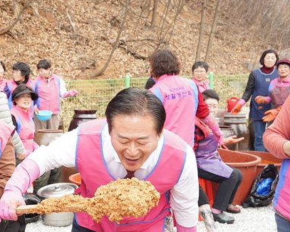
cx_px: 76
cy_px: 130
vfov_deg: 25.3
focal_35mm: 60
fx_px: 515
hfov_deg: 31.0
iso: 640
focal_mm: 40
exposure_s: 1/250
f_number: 7.1
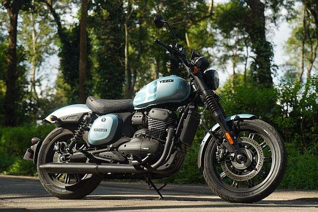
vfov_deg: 19.5
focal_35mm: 70
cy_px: 106
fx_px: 618
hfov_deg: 28.8
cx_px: 159
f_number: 4.5
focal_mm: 70
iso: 200
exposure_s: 1/80
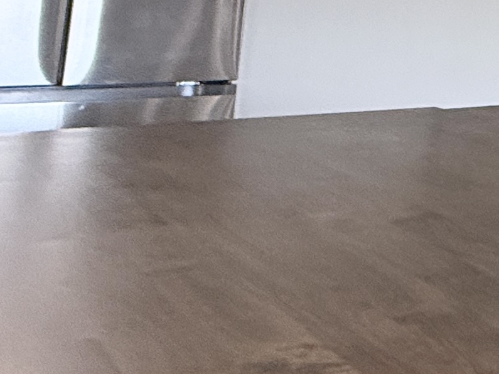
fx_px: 1023
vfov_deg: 19.2
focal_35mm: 71
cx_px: 1040
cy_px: -106
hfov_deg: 17.6
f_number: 2.2
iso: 250
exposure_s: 1/120
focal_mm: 2.22
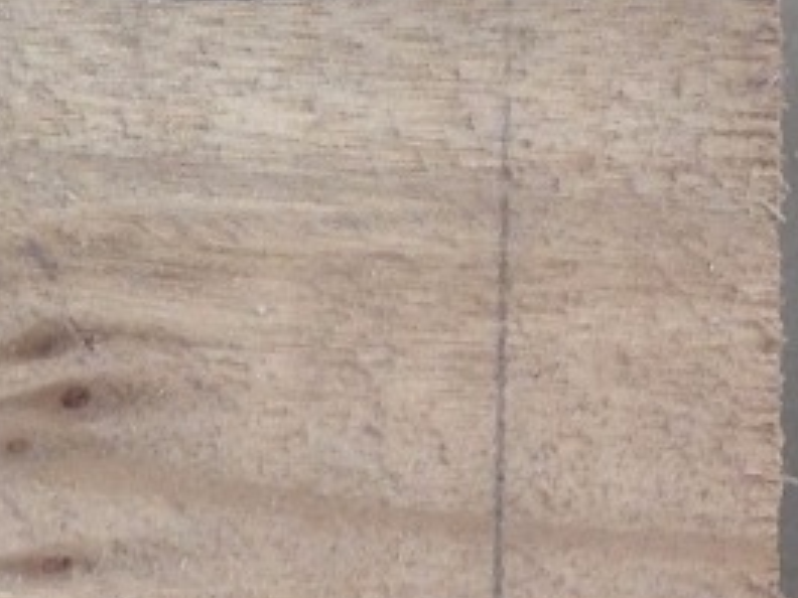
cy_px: -45
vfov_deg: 7.7
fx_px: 4403
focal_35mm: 191
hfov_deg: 10.1
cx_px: -354
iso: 50
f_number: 2.4
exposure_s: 1/20
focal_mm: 4.28
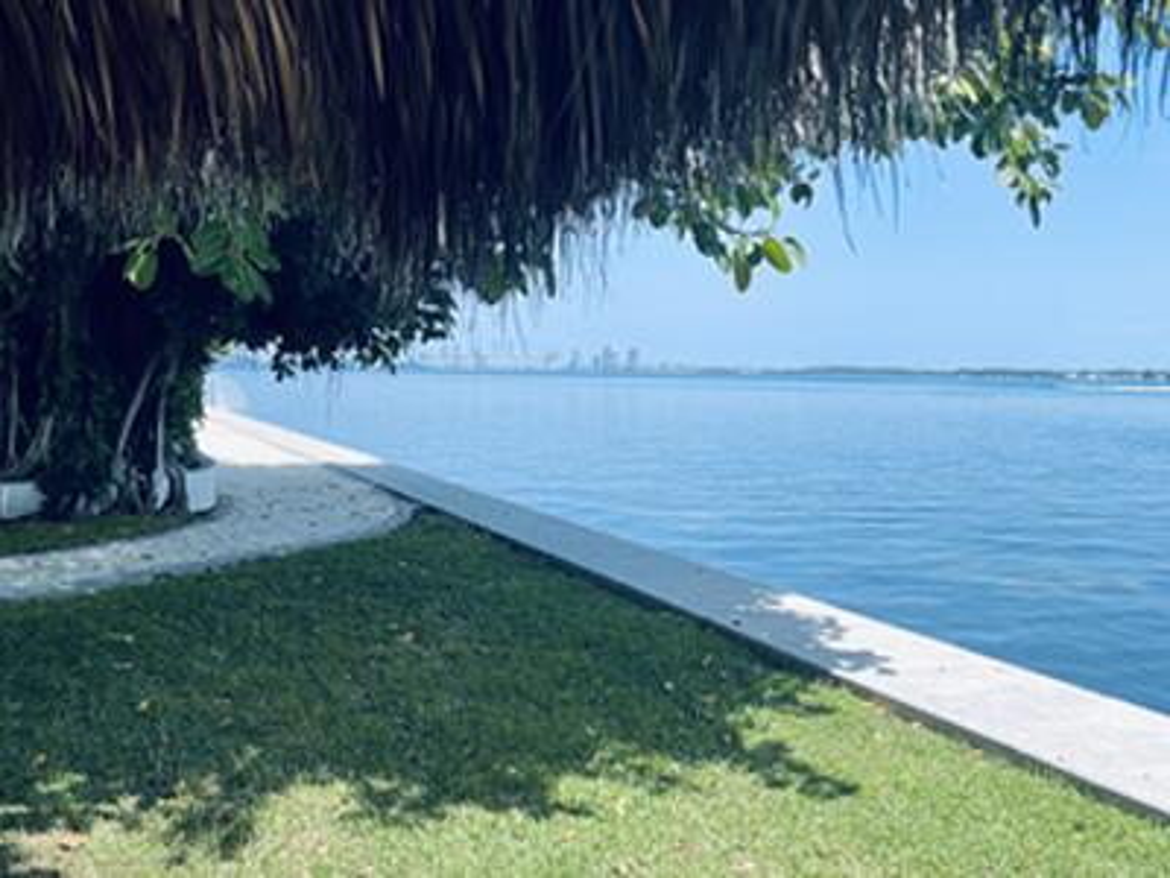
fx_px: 879
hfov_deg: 67.3
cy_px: 439
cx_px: 585
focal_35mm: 26
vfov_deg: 53.1
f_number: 1.6
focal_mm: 5.1
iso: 32
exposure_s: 1/2545
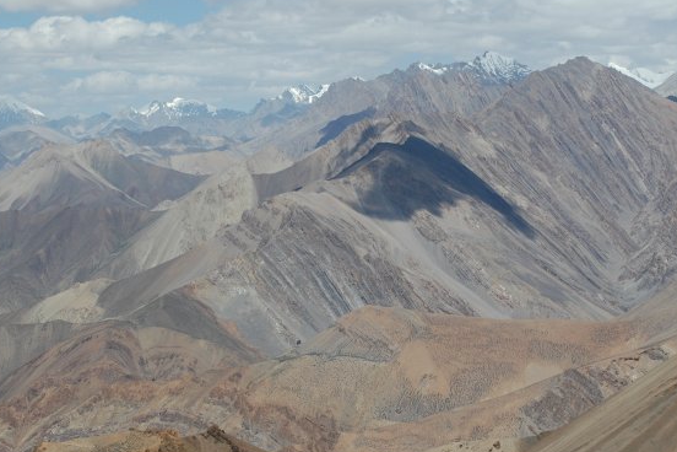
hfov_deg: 15.0
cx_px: 305
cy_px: 269
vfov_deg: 10.0
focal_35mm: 137
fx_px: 2576
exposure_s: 1/400
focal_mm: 70
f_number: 10
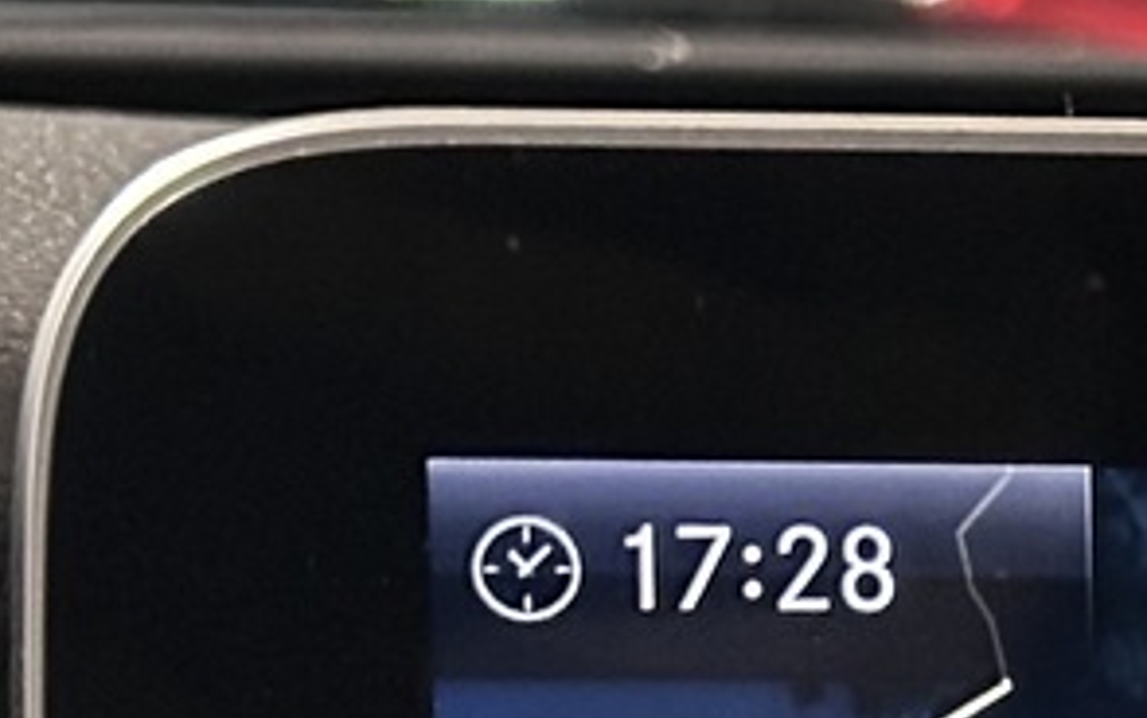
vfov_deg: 5.2
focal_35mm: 249
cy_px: 1280
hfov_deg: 7.9
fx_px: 7787
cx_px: 2583
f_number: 1.78
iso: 640
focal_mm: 6.86
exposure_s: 1/22
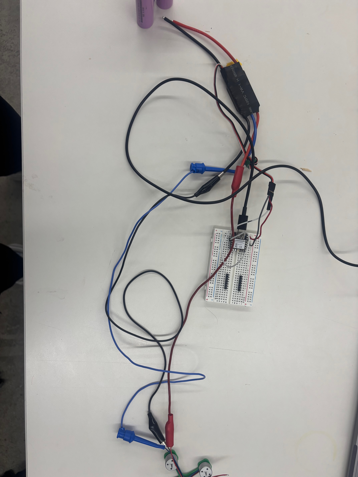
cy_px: 238
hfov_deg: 53.1
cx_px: 179
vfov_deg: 67.3
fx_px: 359
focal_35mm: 26
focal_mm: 5.96
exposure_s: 1/120
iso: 80
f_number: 1.6
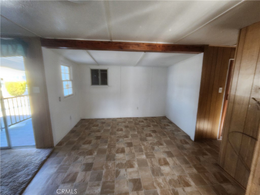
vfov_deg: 89.9
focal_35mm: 13
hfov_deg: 106.2
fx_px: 98
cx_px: 130
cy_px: 98
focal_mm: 2.2
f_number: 2.2
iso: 200
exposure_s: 1/60
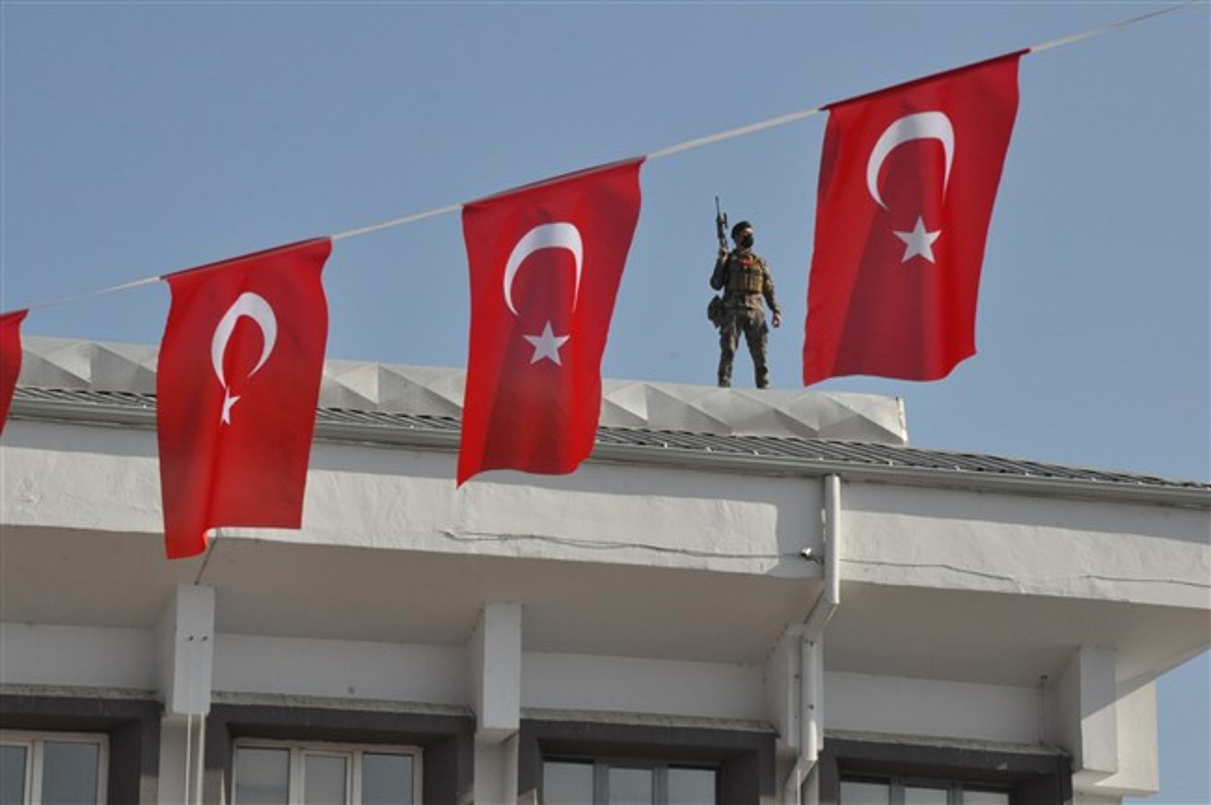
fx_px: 5293
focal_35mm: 158
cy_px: 402
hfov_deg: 13.1
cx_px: 606
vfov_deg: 8.7
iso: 1600
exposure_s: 1/1000
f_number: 16
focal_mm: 105
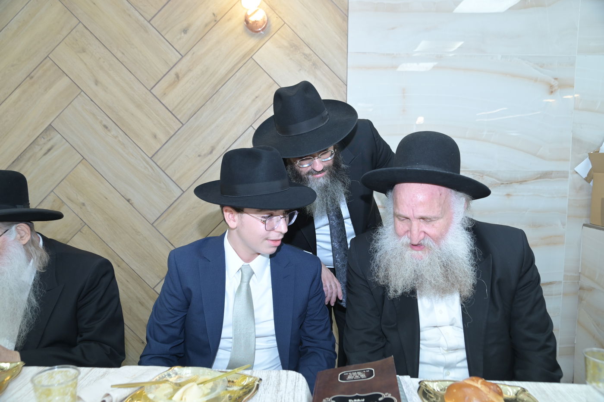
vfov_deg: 43.6
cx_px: 302
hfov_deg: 62.0
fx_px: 503
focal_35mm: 30
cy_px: 201
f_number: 5
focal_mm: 30
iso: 1600
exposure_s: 1/200
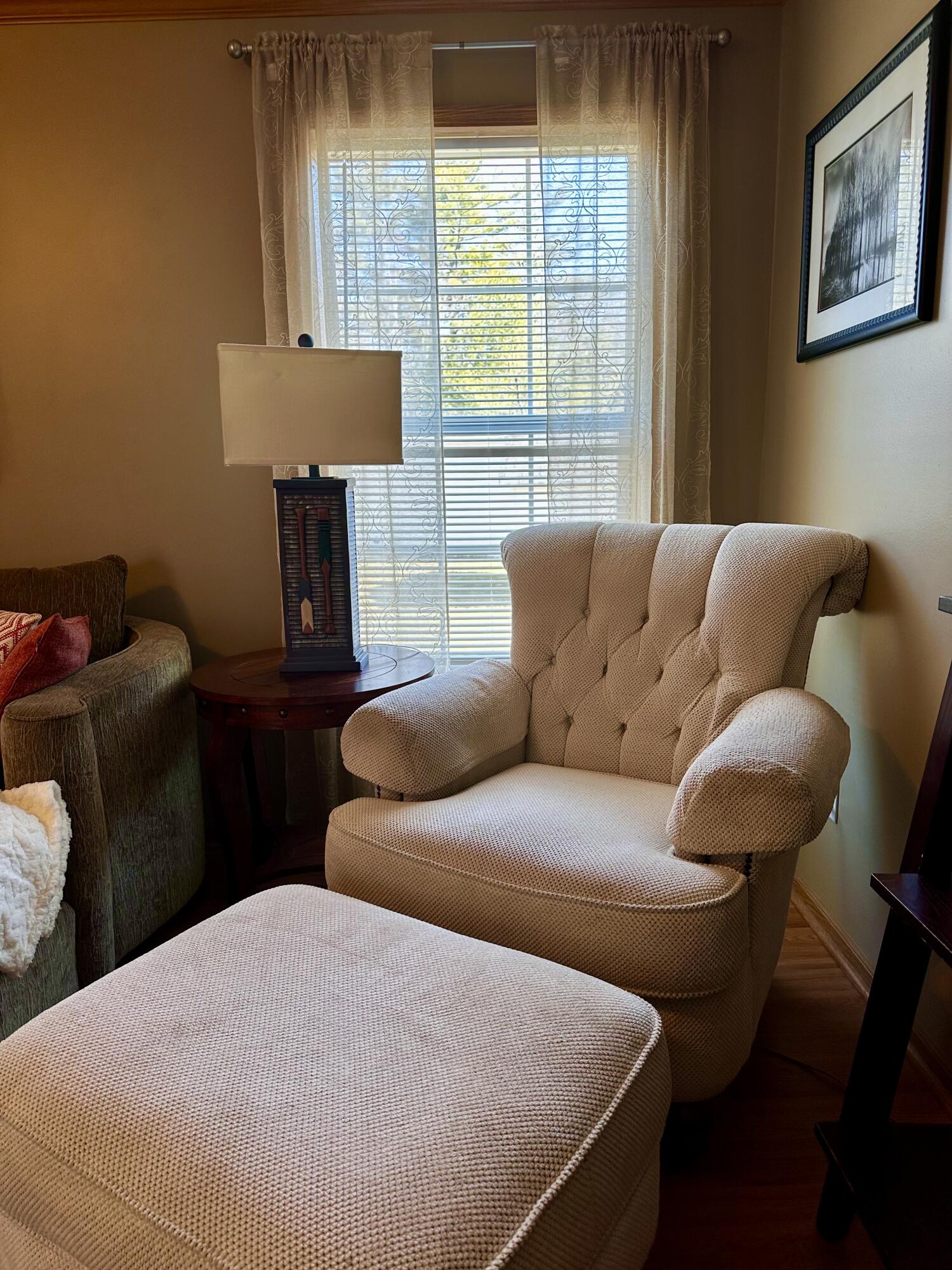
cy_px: 635
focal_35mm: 24
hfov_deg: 56.8
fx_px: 880
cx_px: 476
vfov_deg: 71.6
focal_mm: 6.86
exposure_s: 1/120
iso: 100
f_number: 1.78
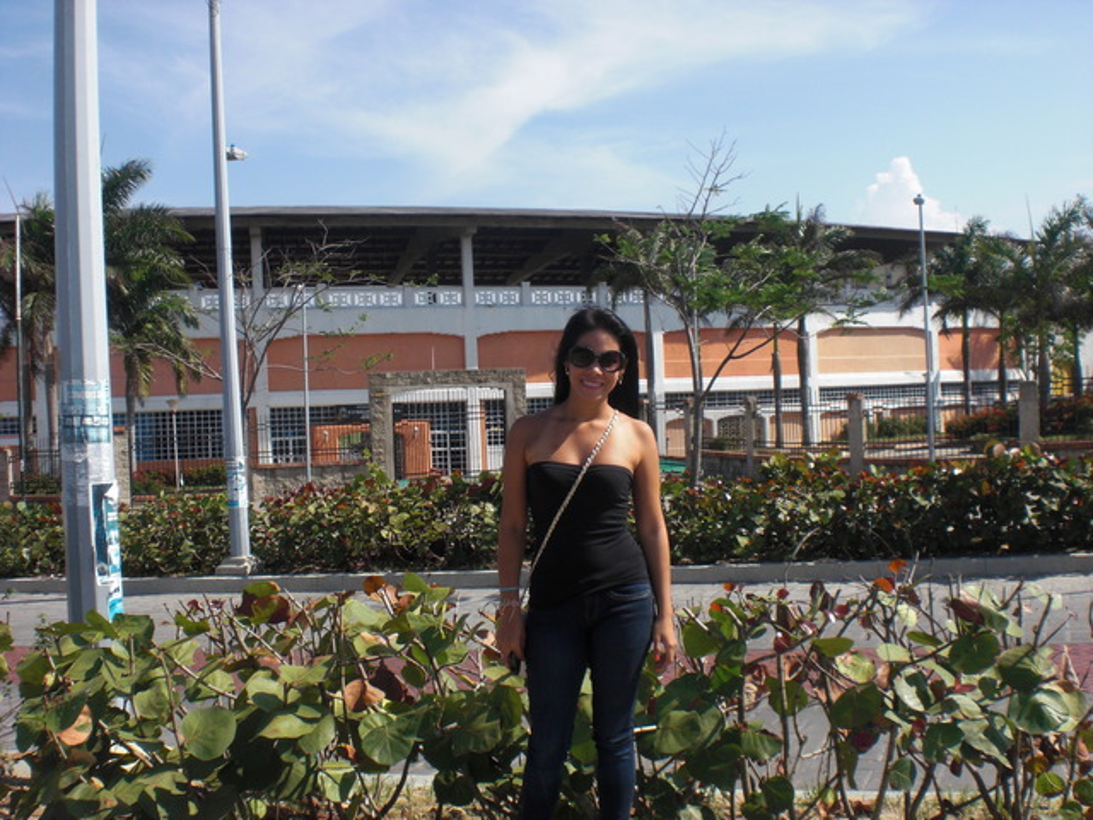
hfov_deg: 49.0
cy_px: 410
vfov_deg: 37.7
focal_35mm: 38
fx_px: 1200
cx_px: 546
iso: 64
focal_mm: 6.3
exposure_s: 1/400
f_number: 5.6
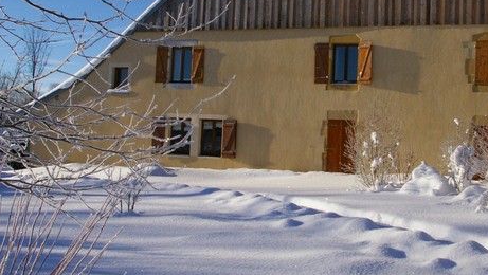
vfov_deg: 24.4
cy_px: 100
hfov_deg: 41.8
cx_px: 305
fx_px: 634
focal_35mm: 49
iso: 800
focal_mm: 18
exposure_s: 1/1500
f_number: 11
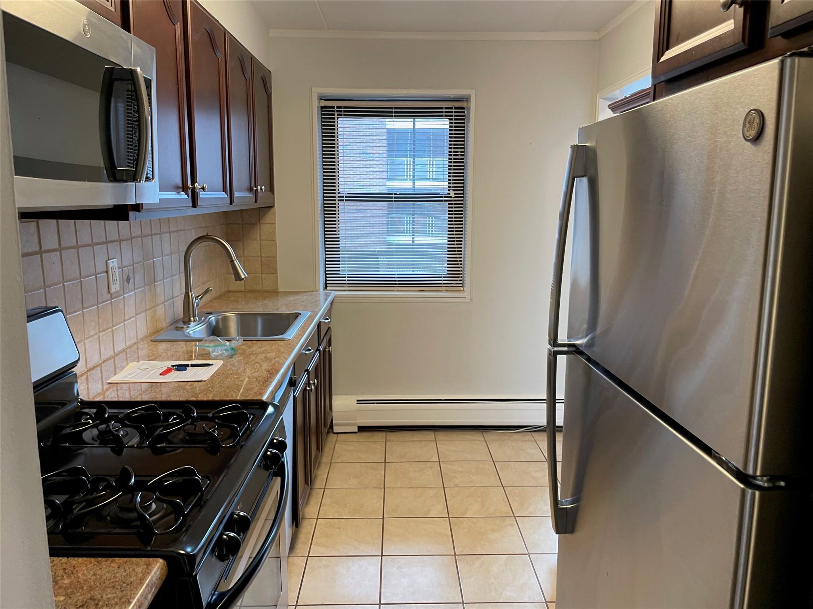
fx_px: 611
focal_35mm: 26
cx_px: 406
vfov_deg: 53.1
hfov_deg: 67.3
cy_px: 304
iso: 80
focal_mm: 4.2
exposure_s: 1/60
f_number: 1.6
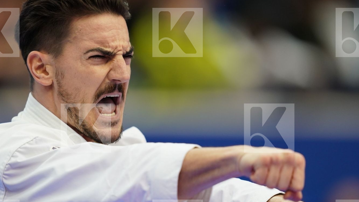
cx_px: 178
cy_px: 128
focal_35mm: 568
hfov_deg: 3.8
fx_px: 5407
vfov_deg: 2.1
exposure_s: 1/500
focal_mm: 400
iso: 1600
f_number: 2.8
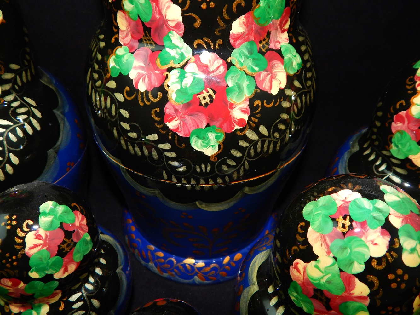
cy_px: 158
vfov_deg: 54.9
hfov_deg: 69.4
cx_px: 210
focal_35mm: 25
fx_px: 303
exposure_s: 1/30
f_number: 6.1
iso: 200
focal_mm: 4.5
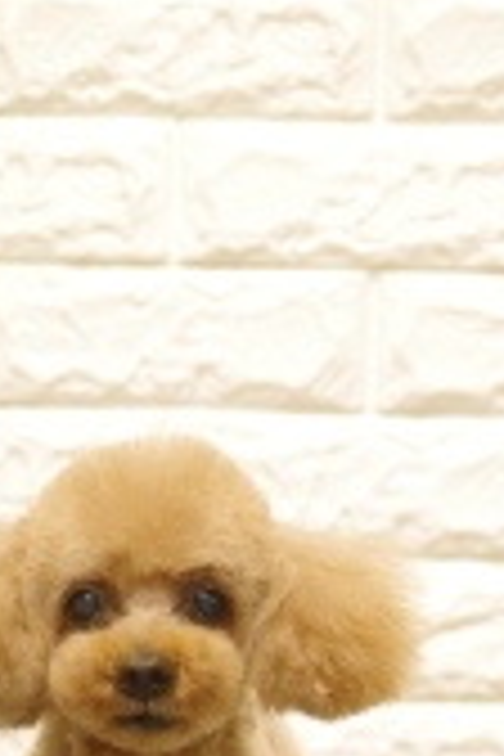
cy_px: 774
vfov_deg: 10.5
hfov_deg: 7.0
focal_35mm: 195
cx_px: 180
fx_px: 4095
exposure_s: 1/160
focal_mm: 55
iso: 500
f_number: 3.2
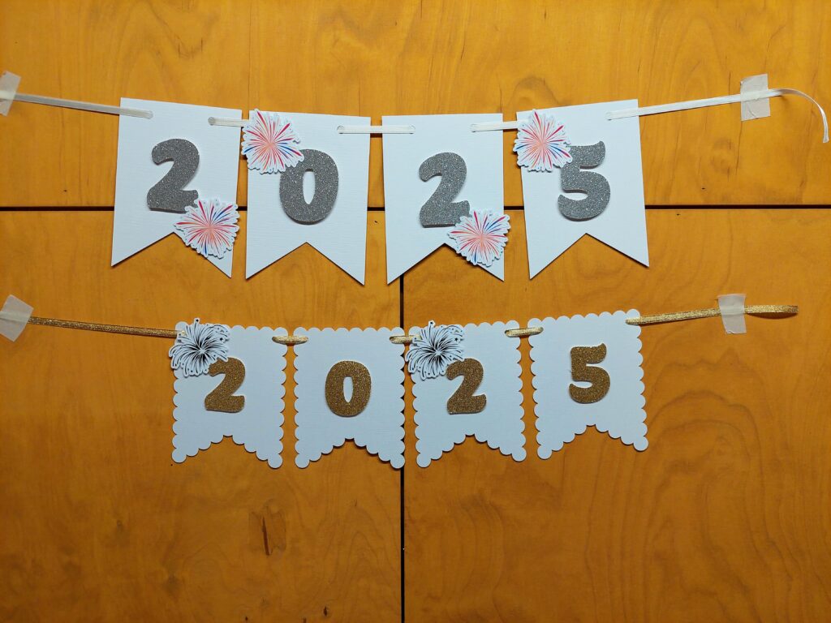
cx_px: 416
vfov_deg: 56.8
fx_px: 576
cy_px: 312
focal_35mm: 24
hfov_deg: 71.6
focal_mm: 5.23
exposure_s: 1/100
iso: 80
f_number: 1.8
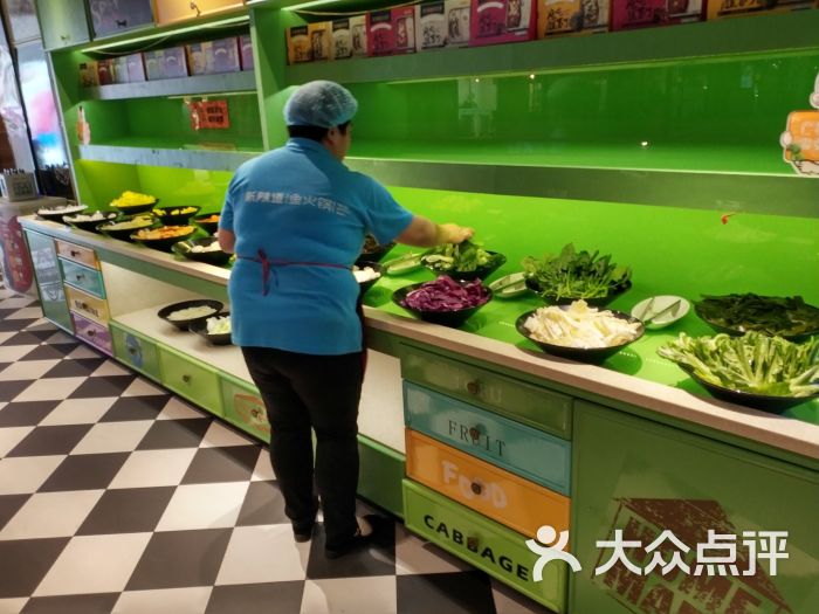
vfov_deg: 44.2
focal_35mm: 32
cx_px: 410
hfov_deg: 56.8
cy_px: 307
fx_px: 757
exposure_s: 1/25
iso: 500
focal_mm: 4.5
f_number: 2
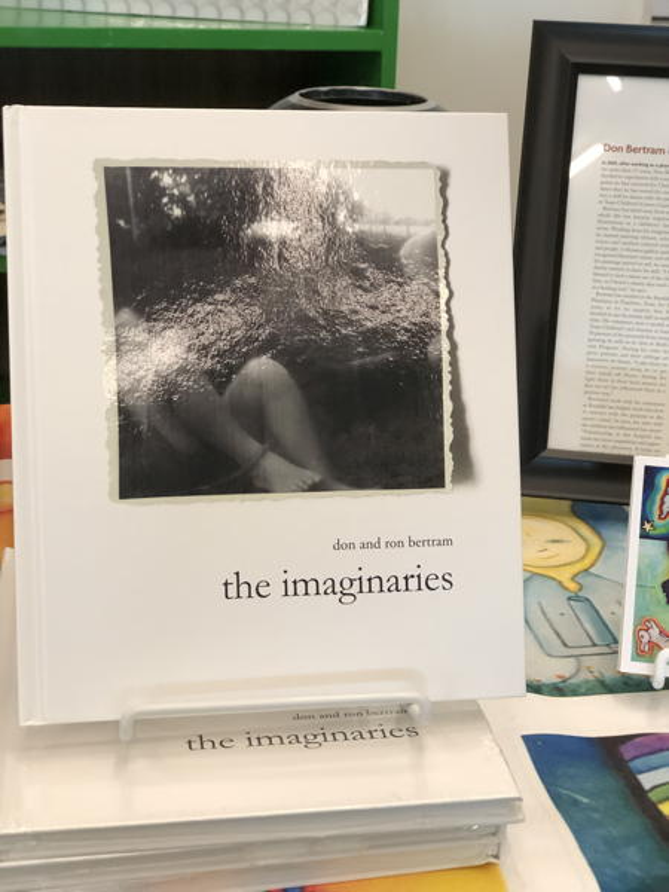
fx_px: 1469
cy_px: 446
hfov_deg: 25.7
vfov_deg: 33.8
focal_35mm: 57
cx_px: 334
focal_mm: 6.6
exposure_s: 1/120
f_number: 2.8
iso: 320
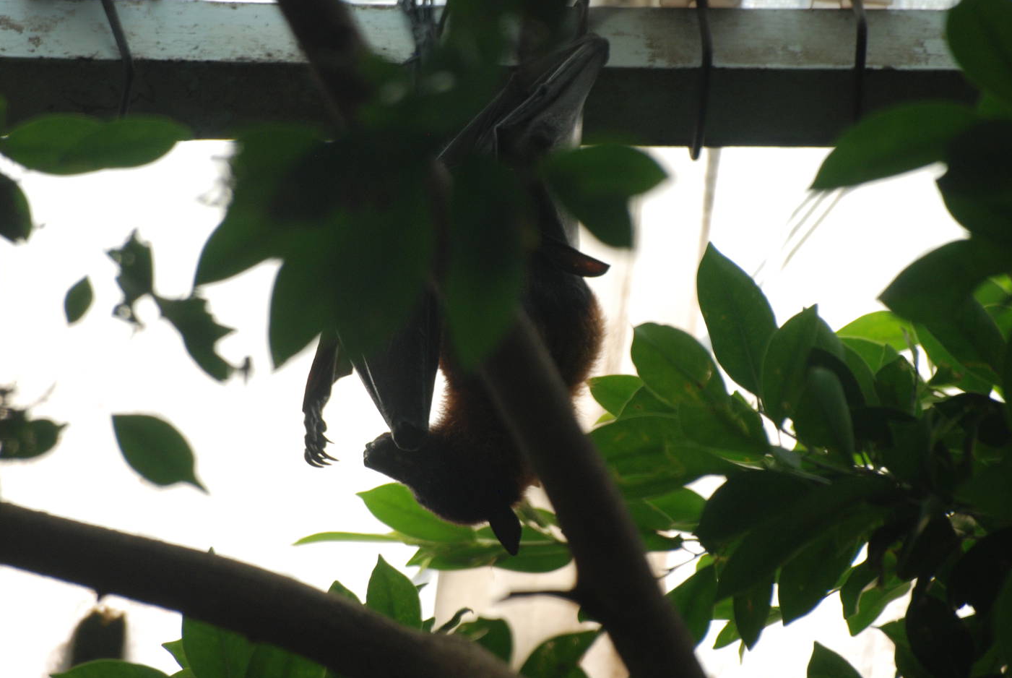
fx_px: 14467
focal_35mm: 514
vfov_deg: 2.7
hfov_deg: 4.0
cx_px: 468
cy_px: 322
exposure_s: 1/320
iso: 400
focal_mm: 300
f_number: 5.6
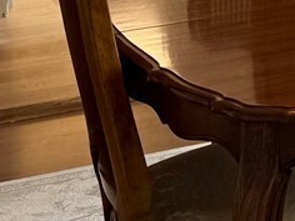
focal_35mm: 163
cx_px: 768
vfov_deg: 8.5
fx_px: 1389
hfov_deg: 10.1
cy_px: -258
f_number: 1.78
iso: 64
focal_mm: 6.76
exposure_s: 1/123
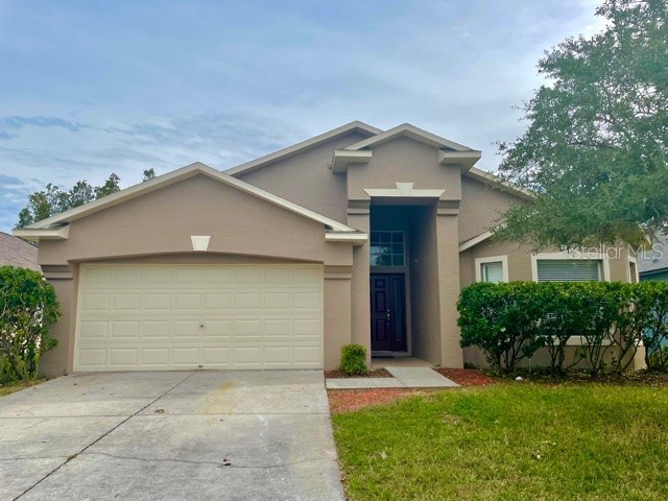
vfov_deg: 53.1
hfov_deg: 67.3
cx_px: 334
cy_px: 250
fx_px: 502
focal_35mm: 26
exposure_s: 1/4831
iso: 32
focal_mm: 4.2
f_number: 1.6
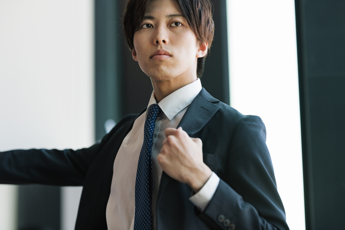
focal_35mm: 105
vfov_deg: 13.0
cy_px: 115
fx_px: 1006
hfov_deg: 19.5
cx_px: 172
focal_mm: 105
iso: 200
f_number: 2.2
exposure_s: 1/200
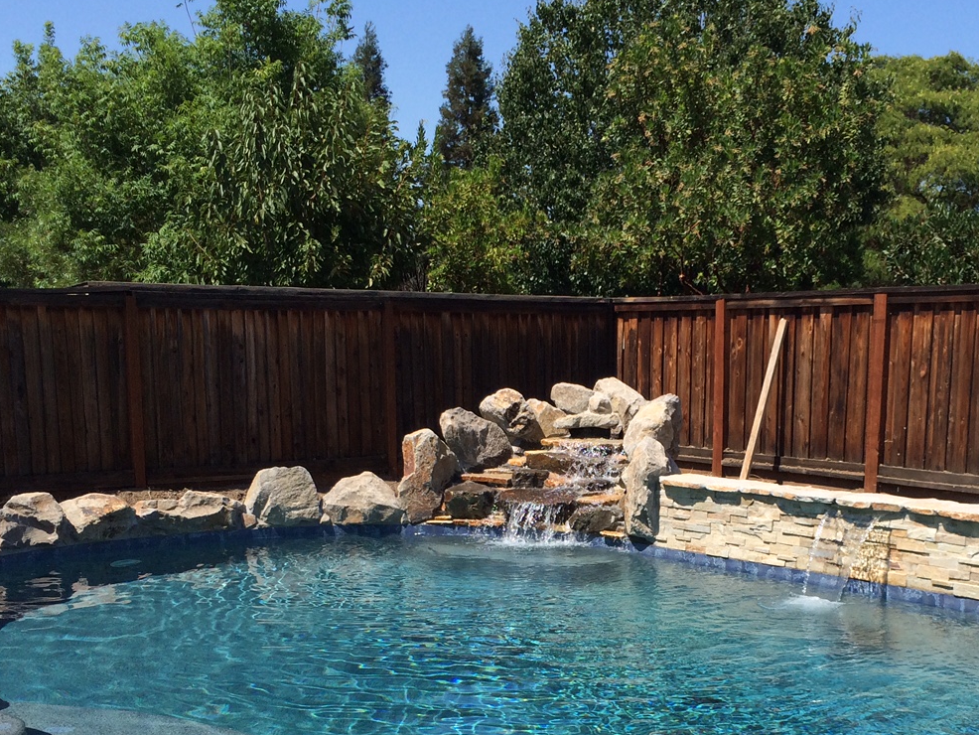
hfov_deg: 39.3
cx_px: 630
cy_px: 581
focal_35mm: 48
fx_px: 1358
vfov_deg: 29.6
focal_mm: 4.15
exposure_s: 1/2283
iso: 32
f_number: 2.2
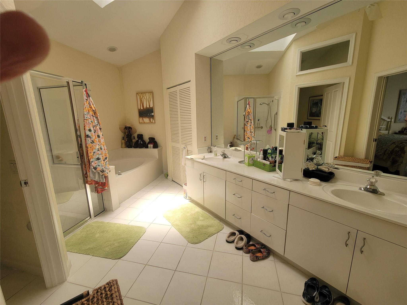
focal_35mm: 13
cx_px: 204
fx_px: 153
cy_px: 152
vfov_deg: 89.9
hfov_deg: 106.2
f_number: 2.2
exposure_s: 1/119
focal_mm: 2.2
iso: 50
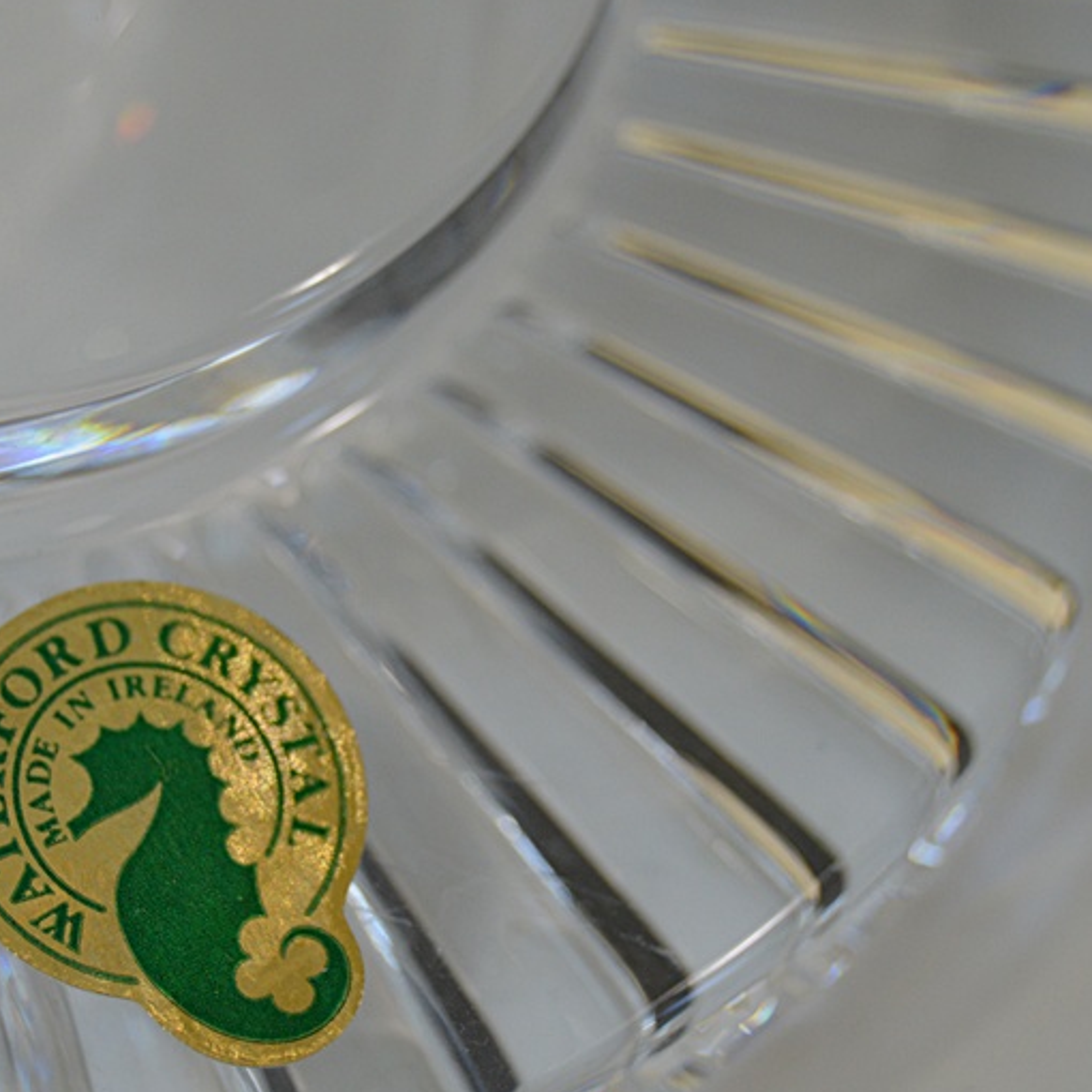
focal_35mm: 130
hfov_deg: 13.4
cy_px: 549
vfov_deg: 13.4
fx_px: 4640
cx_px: 351
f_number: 5.6
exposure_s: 1/125
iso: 400
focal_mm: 52
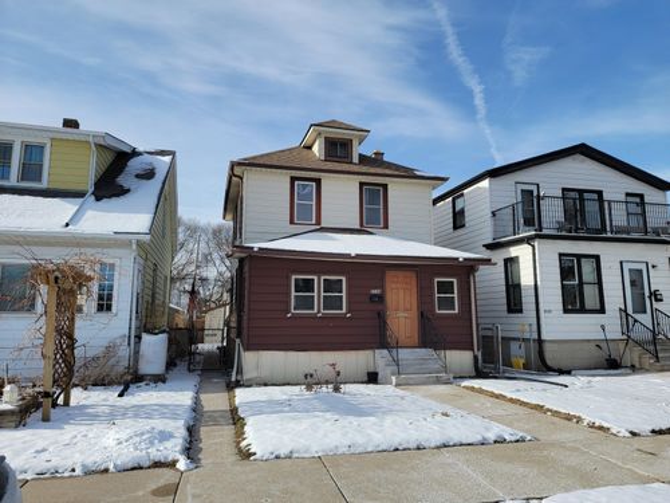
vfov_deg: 56.8
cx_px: 335
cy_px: 252
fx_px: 465
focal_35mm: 24
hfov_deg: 71.6
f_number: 1.8
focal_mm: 6.7
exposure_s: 1/1073
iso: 16
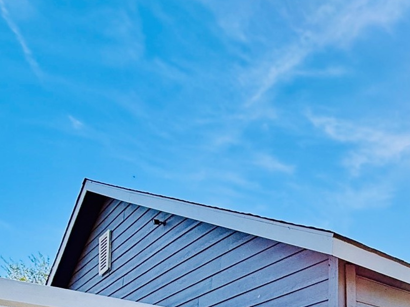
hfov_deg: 39.7
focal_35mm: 41
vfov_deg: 27.3
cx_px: 419
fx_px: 486
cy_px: 431
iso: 64
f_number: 2.2
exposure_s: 1/955
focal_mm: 2.22
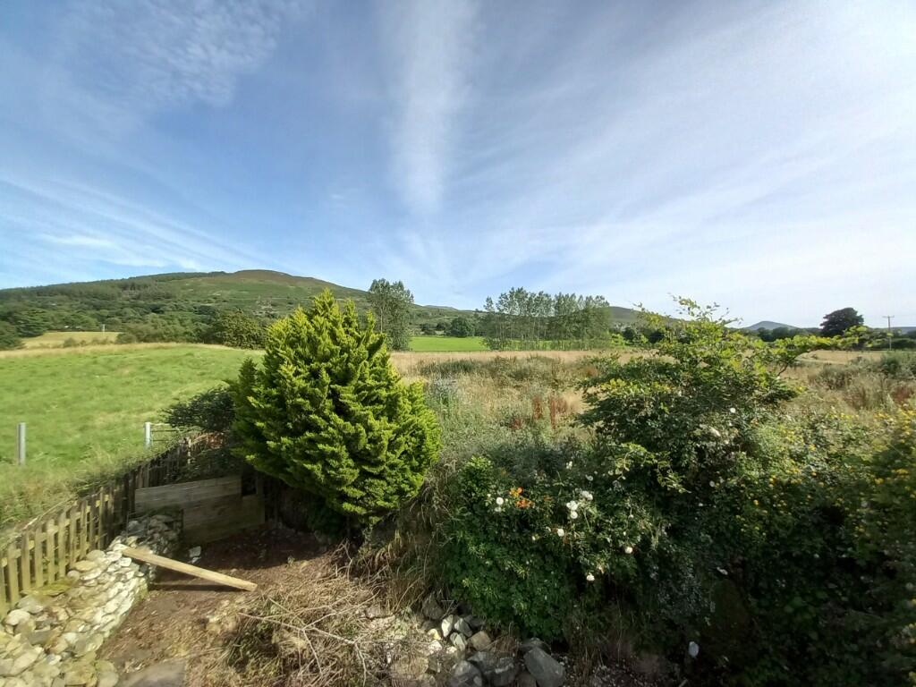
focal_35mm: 13
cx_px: 458
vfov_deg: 89.9
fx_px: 344
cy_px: 344
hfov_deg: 106.2
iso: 40
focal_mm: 1.13
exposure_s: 1/727
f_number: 2.2
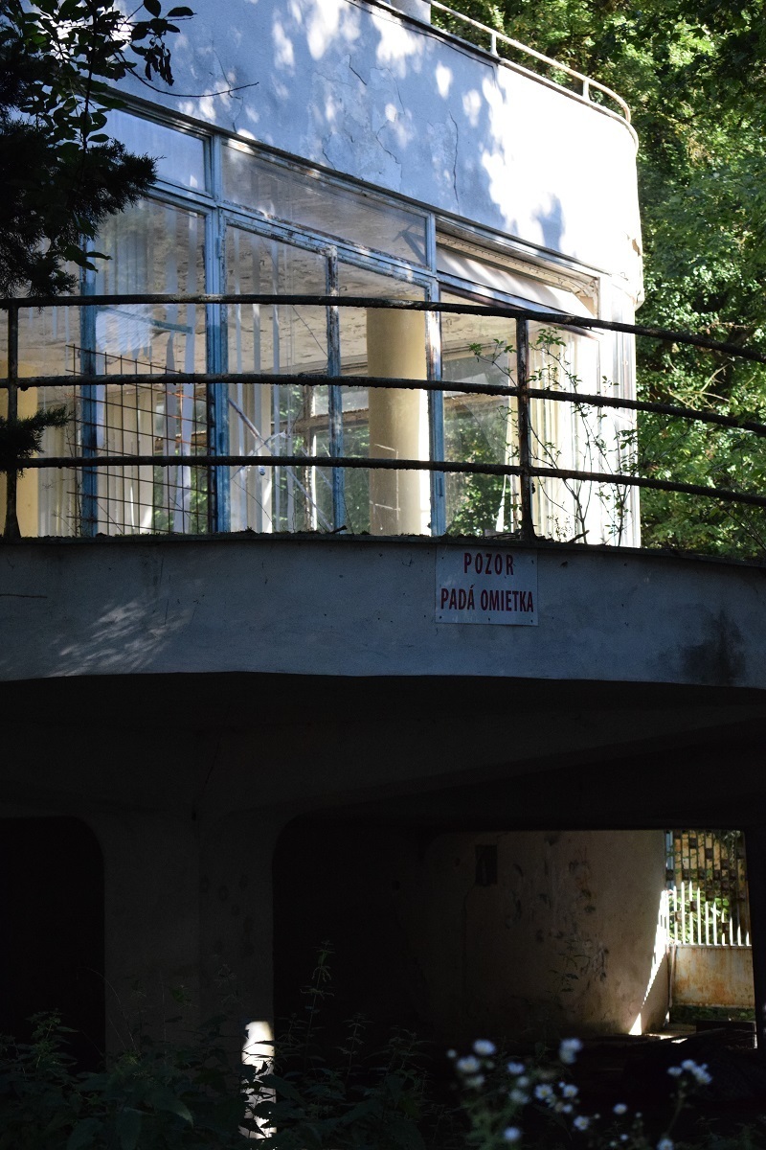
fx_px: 2633
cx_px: 383
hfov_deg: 16.6
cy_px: 575
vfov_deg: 24.6
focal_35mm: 82
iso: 3200
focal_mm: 55
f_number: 5.6
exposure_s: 1/1250
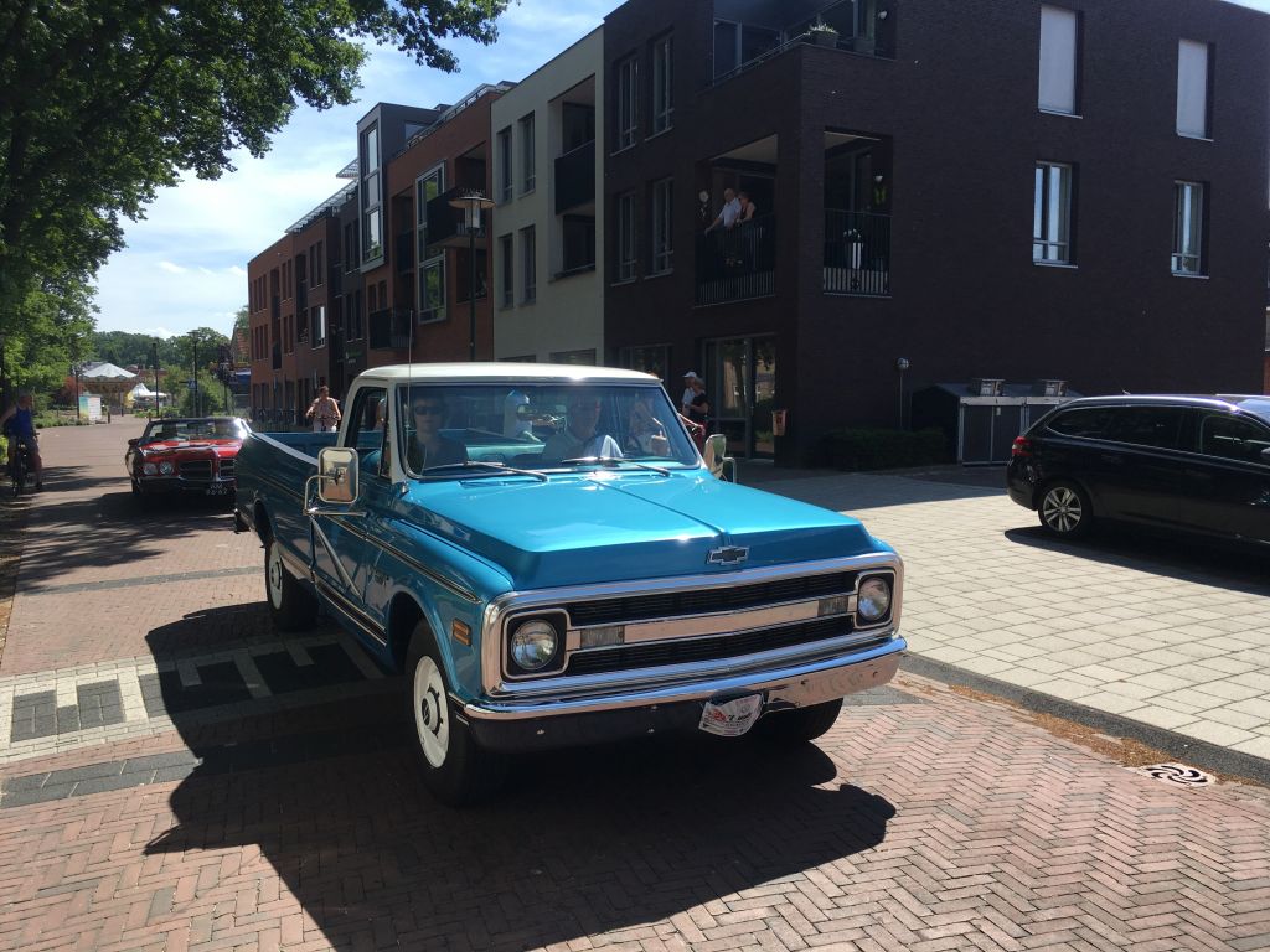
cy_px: 476
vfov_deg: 48.2
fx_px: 1064
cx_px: 635
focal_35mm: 29
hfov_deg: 61.7
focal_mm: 4.15
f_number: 2.2
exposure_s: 1/1183
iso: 25
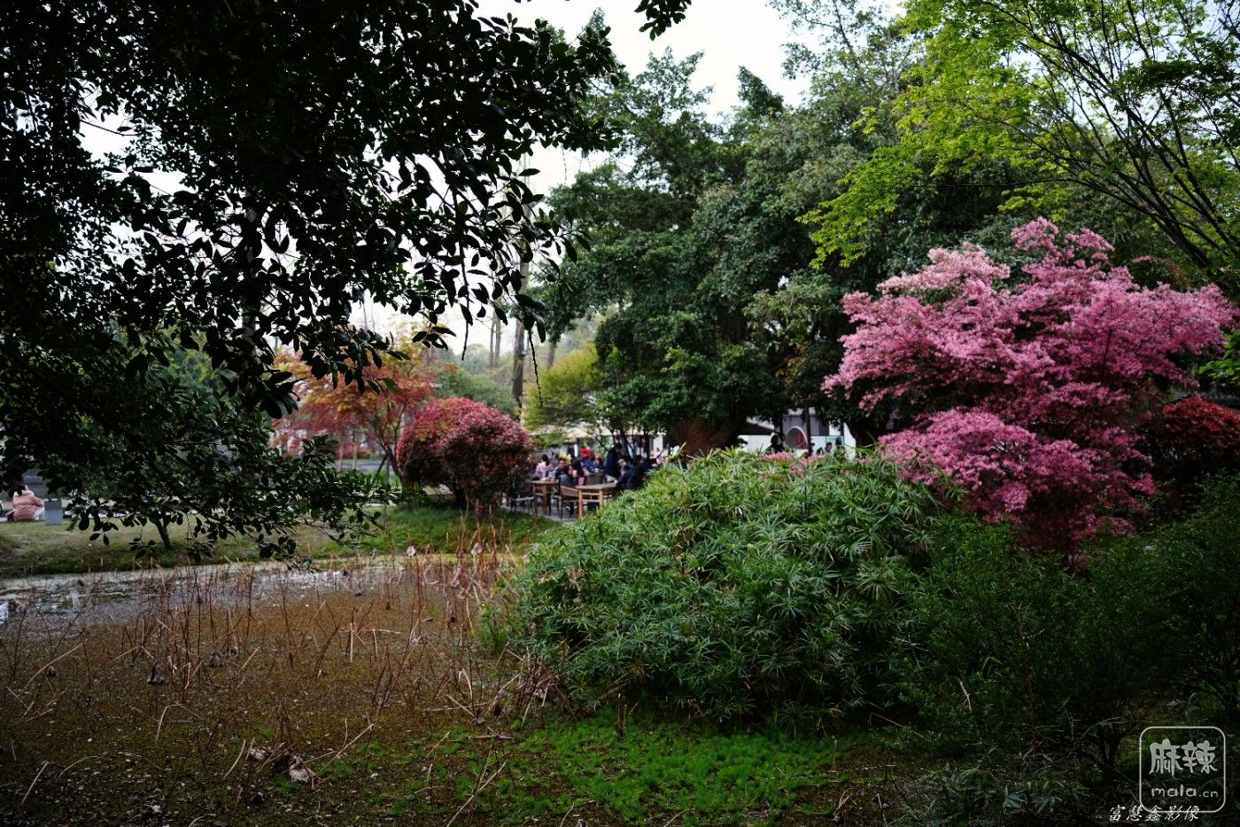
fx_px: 999
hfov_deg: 63.7
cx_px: 620
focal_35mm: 29
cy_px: 414
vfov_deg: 45.0
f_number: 3.2
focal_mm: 29
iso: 800
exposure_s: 1/400
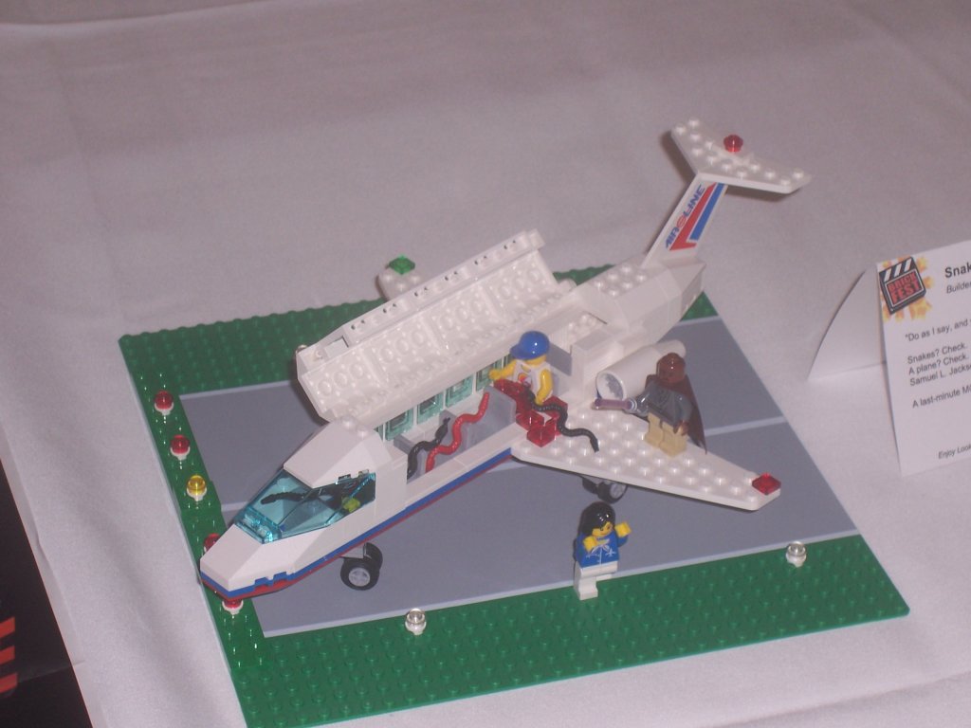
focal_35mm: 102
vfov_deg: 14.5
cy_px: 364
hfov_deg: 19.3
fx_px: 2861
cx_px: 486
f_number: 4.6
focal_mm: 16.8
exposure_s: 1/90
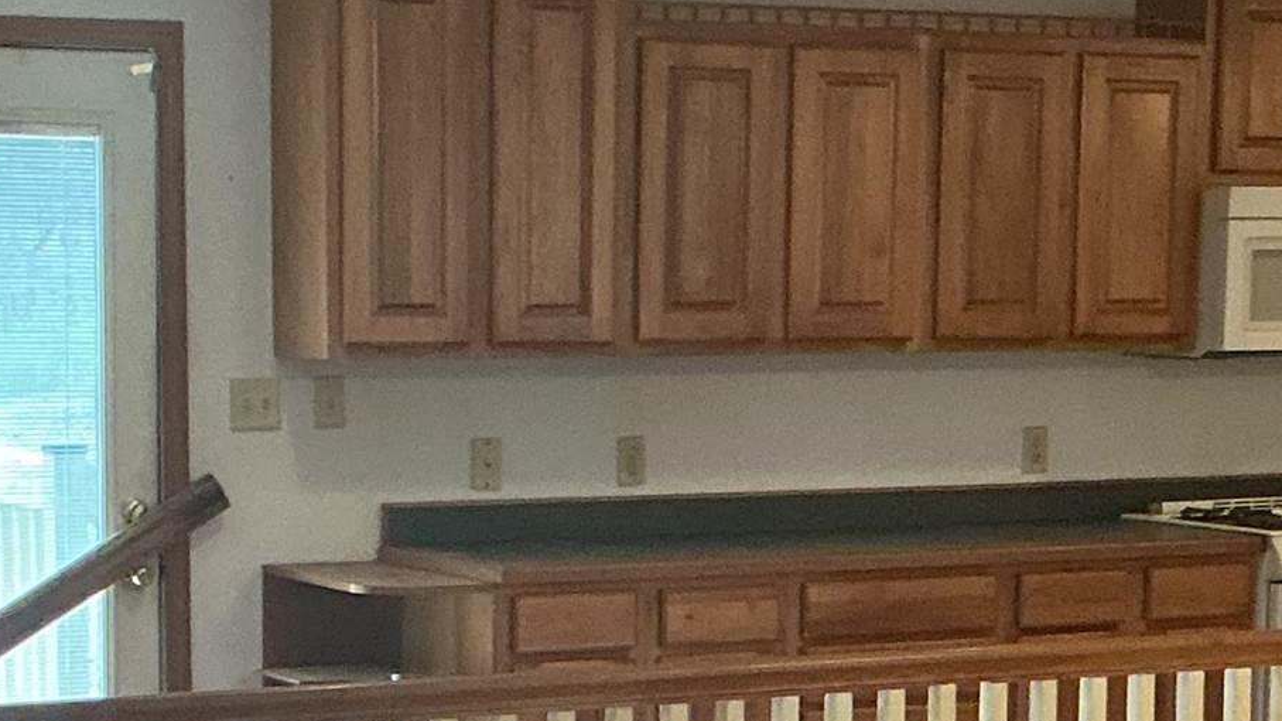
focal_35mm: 107
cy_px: 697
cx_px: 615
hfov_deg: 20.0
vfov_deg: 11.2
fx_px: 3637
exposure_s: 1/60
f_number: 1.8
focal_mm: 3
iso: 200
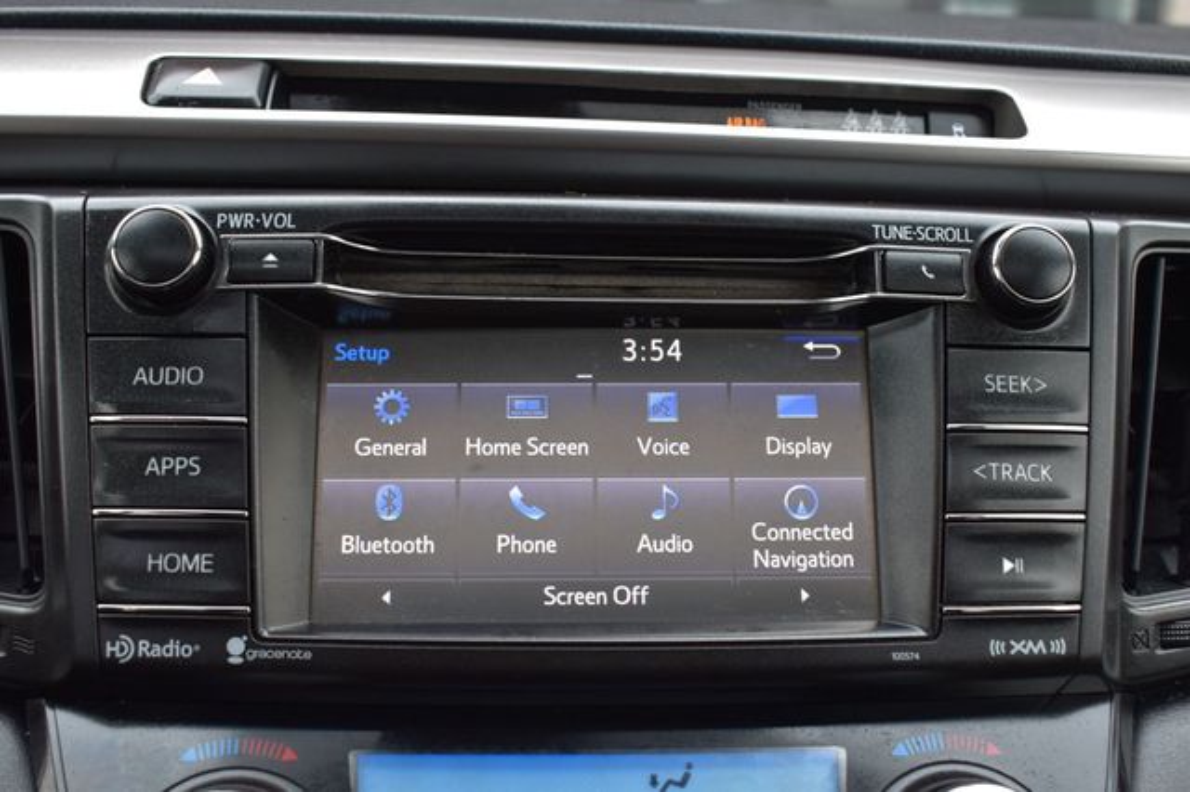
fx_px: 1338
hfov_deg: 47.9
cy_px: 396
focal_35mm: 40
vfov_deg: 33.0
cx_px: 595
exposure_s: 1/30
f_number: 7.1
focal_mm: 27
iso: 400
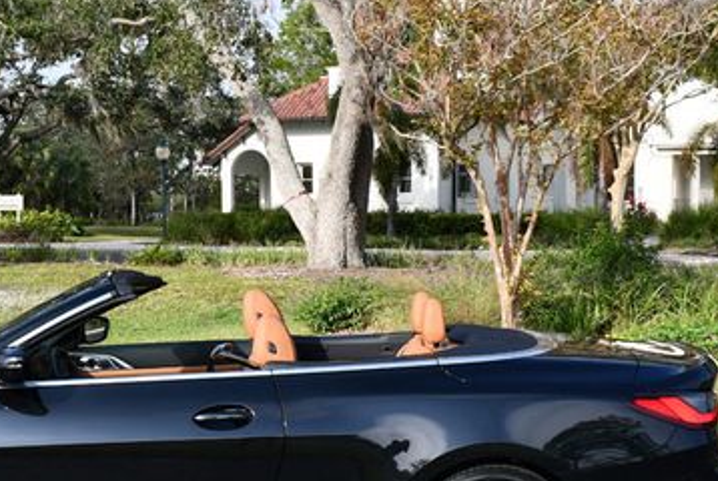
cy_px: 289
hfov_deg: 26.7
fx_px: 1498
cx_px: 201
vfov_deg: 18.2
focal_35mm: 75
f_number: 7.1
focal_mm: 21
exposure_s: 1/200
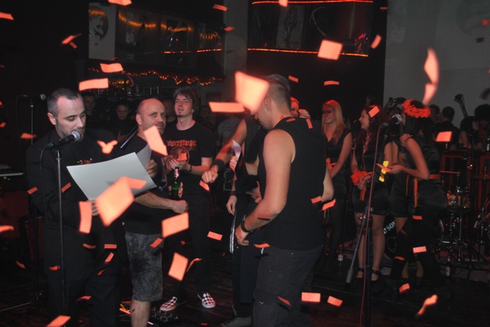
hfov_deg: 49.5
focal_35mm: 39
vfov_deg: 34.3
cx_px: 245
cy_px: 164
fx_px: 531
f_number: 4.2
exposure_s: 1/60
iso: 200
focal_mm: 26
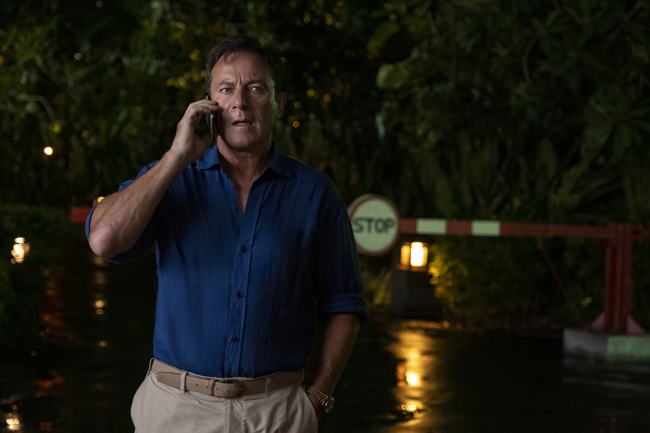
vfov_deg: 16.5
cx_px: 325
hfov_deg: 24.5
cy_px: 216
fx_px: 1498
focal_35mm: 83
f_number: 3.2
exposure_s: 1/60
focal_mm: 55
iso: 5000
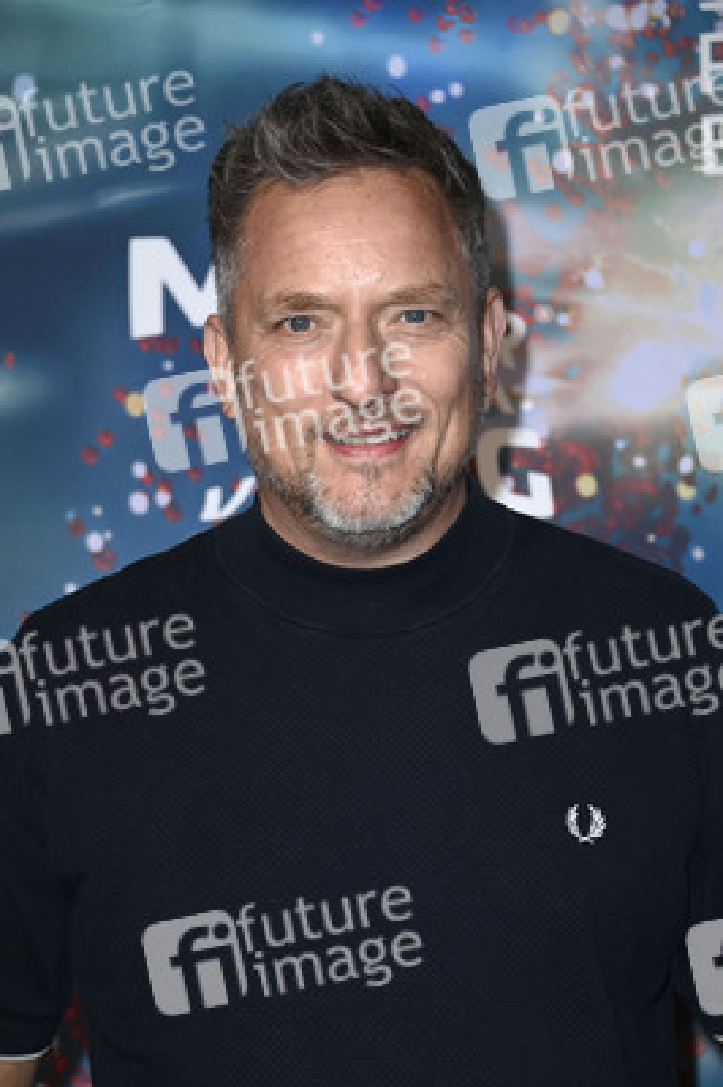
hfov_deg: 11.2
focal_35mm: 122
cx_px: 362
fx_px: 3681
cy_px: 544
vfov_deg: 16.8
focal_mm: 122
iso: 640
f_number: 5.6
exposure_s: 1/160
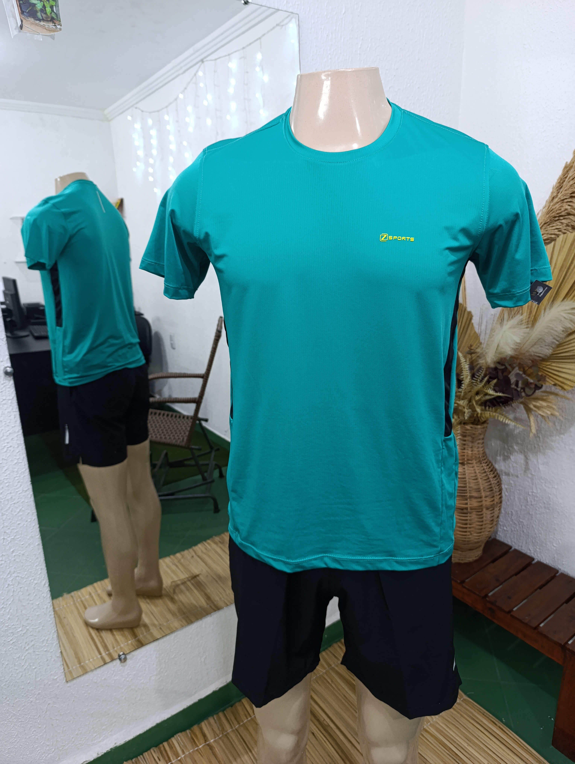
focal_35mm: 23
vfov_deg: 73.8
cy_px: 382
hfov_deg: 59.0
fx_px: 508
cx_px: 288
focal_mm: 6.14
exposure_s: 1/40
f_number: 1.6
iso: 1000
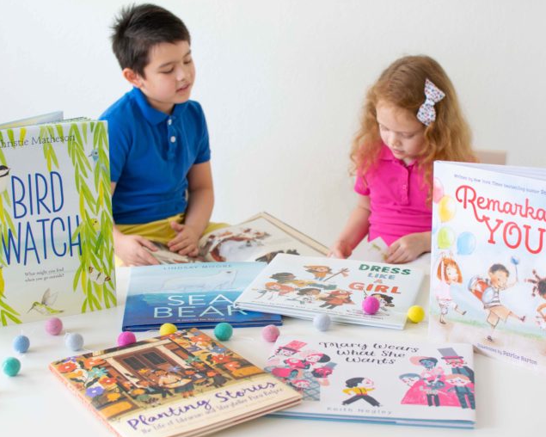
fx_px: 963
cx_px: 285
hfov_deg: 31.7
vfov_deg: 25.6
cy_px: 218
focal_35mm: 60
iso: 200
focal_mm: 35
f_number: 4
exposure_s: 1/40
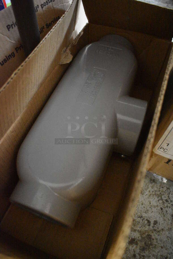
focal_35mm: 27
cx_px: 86
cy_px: 130
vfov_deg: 67.3
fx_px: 194
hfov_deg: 48.0
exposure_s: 1/125
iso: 11400
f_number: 3.5
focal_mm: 18
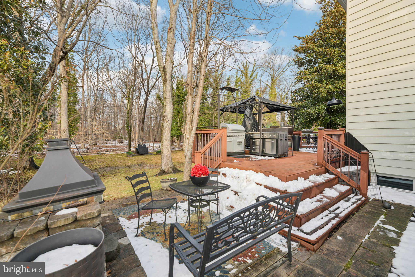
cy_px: 138
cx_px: 208
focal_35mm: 15
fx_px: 173
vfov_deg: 77.3
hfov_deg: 100.4
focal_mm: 15
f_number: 8
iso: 100
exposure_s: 1/40
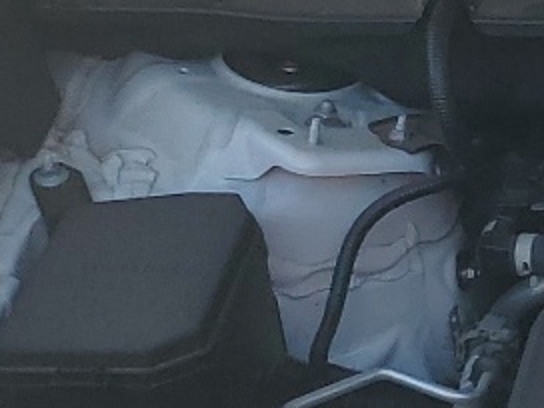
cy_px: 236
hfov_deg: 11.5
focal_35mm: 153
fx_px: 2404
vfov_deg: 9.7
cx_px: 1118
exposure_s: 1/1667
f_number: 1.5
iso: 50
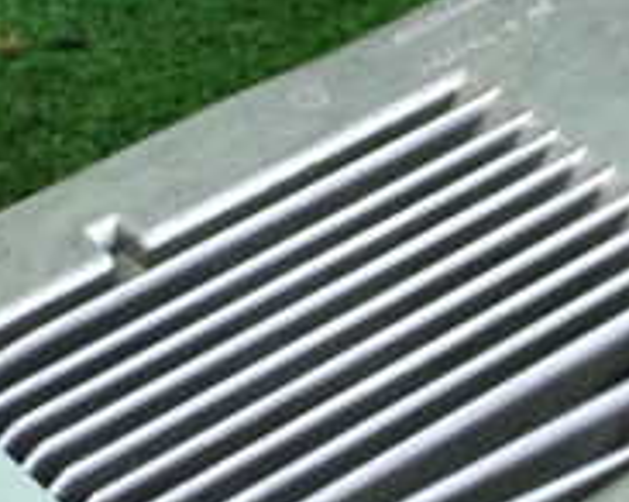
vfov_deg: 10.7
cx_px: 244
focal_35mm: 141
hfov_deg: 13.7
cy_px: 602
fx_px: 2622
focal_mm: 7.84
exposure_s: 1/125
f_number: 2.9
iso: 800
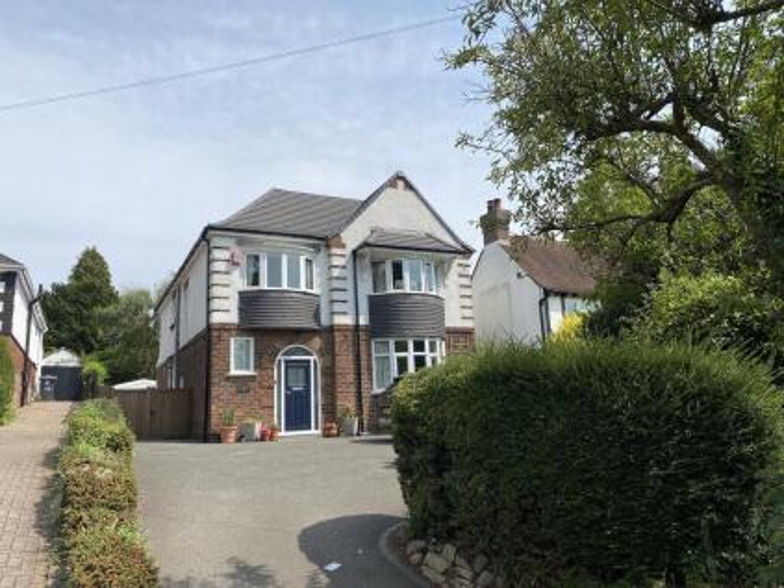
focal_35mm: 26
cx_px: 392
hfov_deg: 67.3
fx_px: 589
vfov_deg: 53.0
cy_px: 294
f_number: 1.8
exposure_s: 1/3731
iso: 32
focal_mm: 4.25
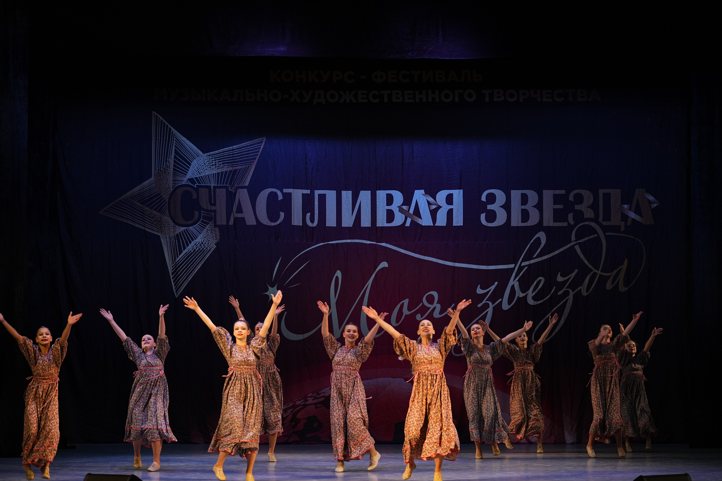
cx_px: 361
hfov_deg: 19.8
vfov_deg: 13.3
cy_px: 240
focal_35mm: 103
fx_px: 2066
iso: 1000
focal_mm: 103
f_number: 2.8
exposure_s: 1/400
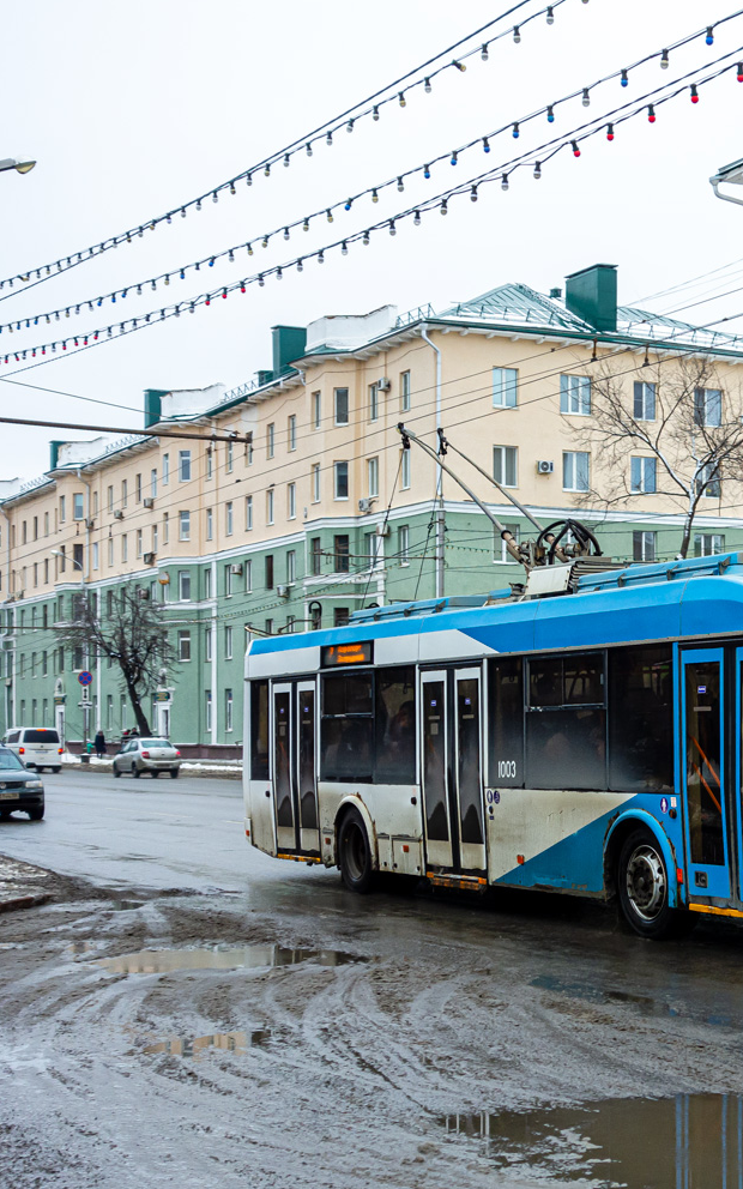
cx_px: 742
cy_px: 592
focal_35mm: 57
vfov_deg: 35.7
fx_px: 1847
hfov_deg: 21.9
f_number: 3.2
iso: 80
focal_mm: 13.9
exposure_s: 1/320
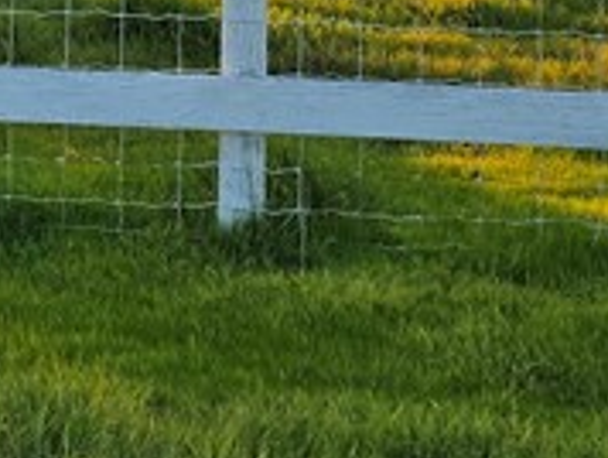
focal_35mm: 132
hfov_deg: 14.8
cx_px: 120
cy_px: -520
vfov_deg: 10.2
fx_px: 2322
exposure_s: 1/538
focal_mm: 6.3
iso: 12
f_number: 1.7
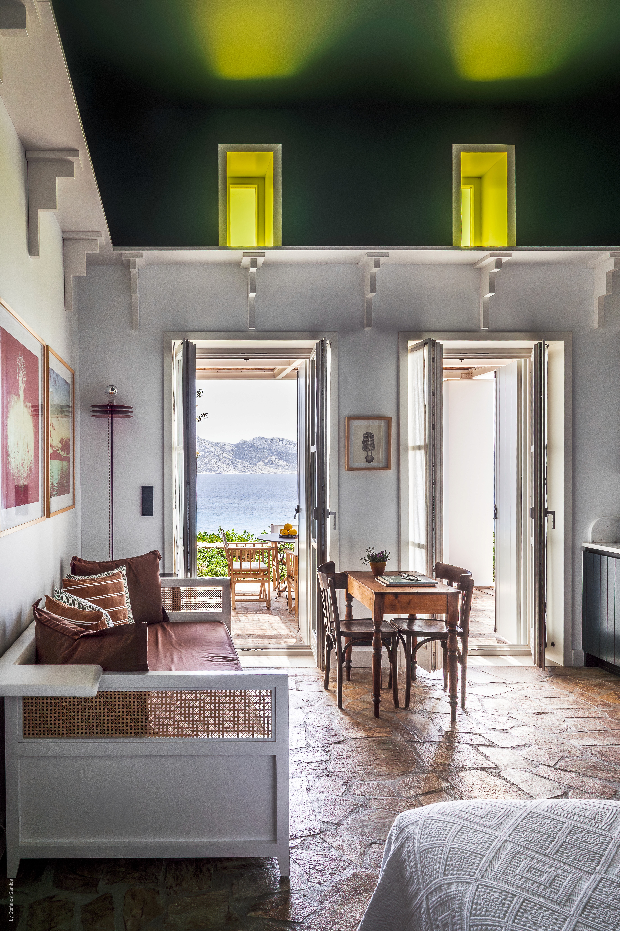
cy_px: 466
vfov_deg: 73.7
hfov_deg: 53.1
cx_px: 310
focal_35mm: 24
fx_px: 620
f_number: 16
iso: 100
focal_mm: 24
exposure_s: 1/15
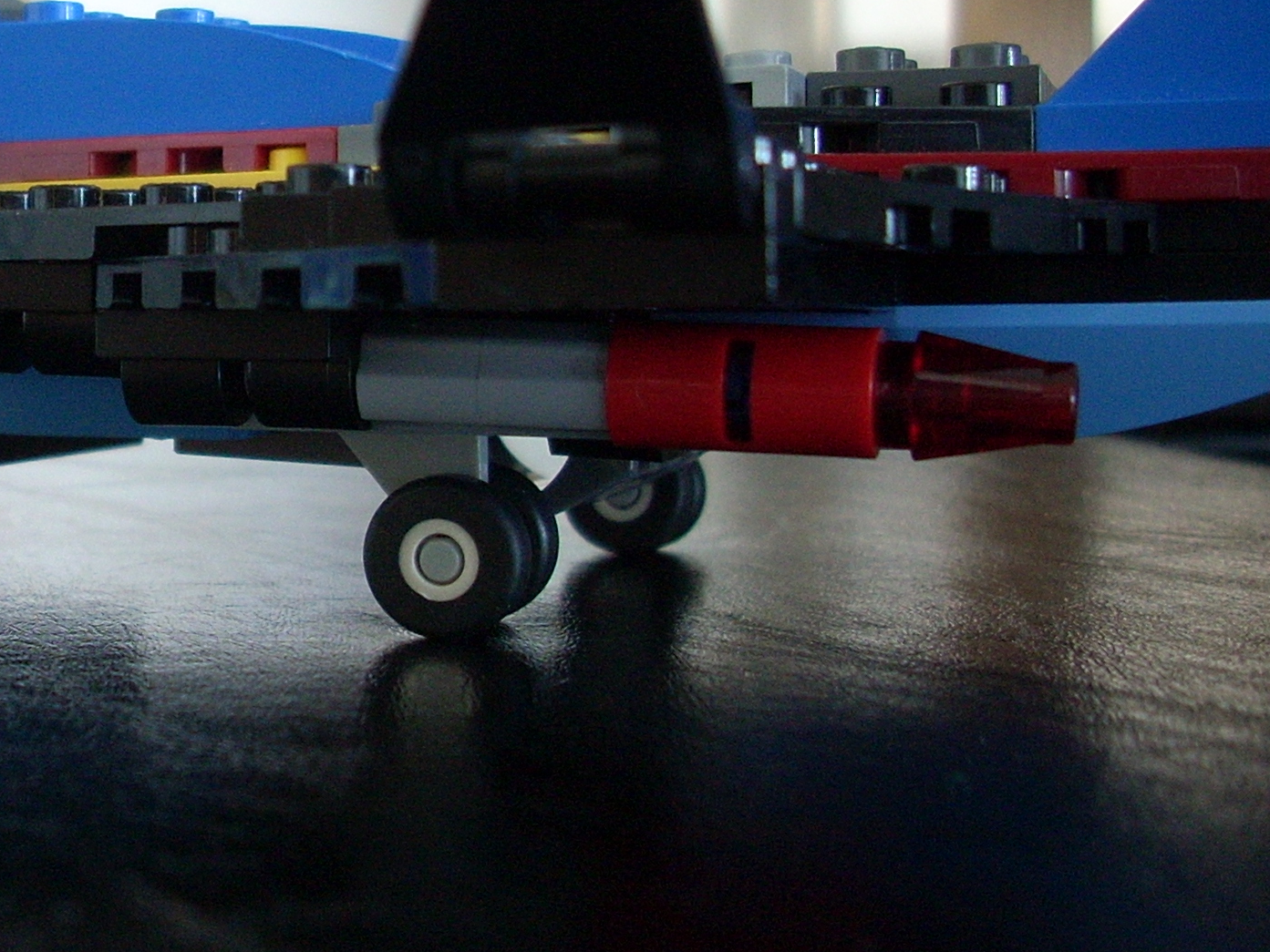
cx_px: 108
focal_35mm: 68
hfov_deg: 27.5
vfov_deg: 21.4
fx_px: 2495
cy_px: 240
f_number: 2.8
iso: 200
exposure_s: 1/12.9
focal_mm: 6.2
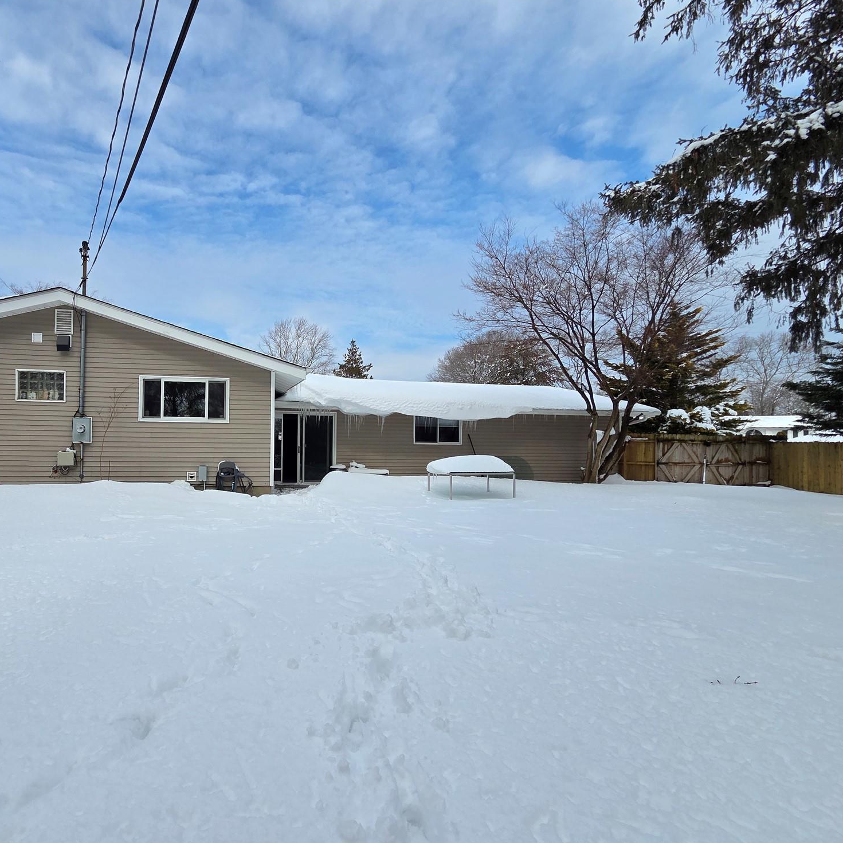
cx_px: 278
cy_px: 433
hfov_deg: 84.3
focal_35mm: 16
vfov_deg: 87.4
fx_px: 441
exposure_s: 1/2945
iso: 50
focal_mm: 2.2
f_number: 2.2
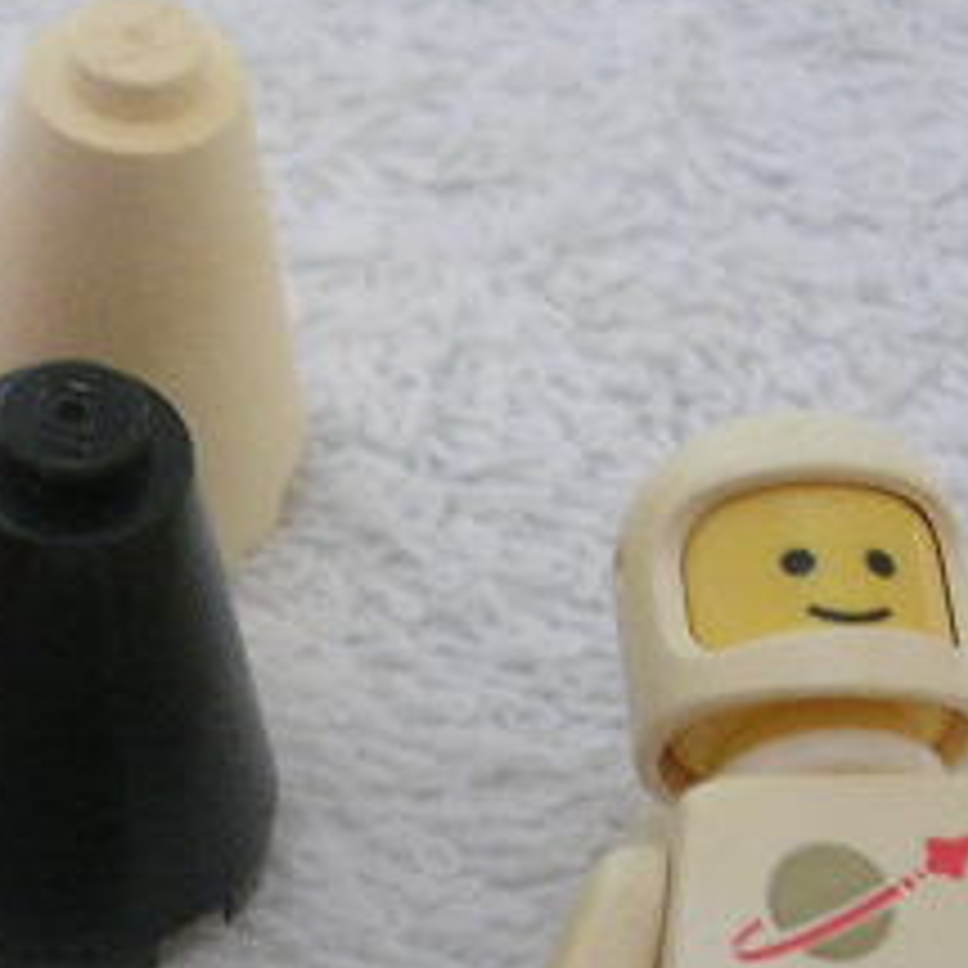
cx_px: 41
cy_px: 873
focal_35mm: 100
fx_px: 3164
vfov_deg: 17.1
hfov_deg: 17.1
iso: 96
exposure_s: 1/6.1
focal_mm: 5.8
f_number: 2.8
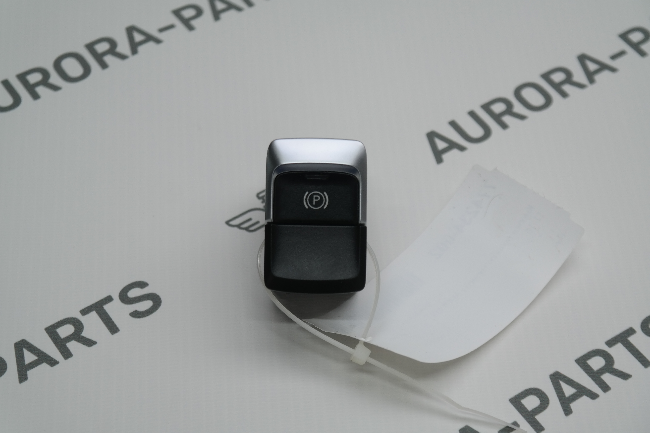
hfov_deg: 24.2
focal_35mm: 84
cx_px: 325
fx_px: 1517
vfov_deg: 16.3
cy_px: 216
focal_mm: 55
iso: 200
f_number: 5.6
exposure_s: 1/80
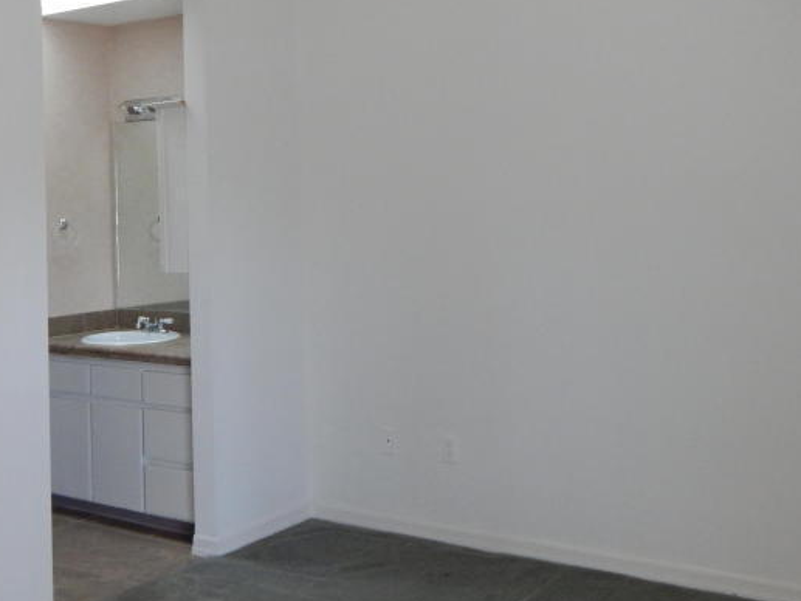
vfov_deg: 29.8
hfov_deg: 39.6
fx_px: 1111
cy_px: 156
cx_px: 350
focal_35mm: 48
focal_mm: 5.6
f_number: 3.2
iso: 400
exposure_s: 1/80
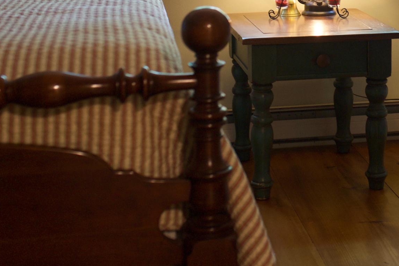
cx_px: 376
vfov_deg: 14.4
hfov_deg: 21.5
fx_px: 1020
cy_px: -65
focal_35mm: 92
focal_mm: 35
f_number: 3.2
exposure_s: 1/40
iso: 1600
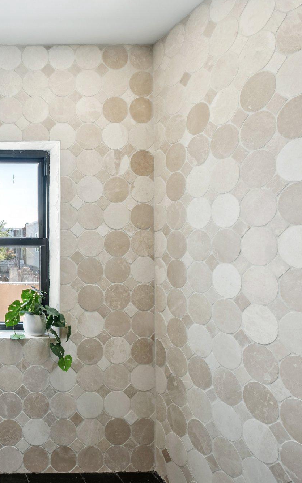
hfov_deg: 37.4
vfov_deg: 72.5
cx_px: -59
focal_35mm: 25
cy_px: 244
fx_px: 329
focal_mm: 10.5
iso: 250
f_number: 8
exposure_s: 1/20
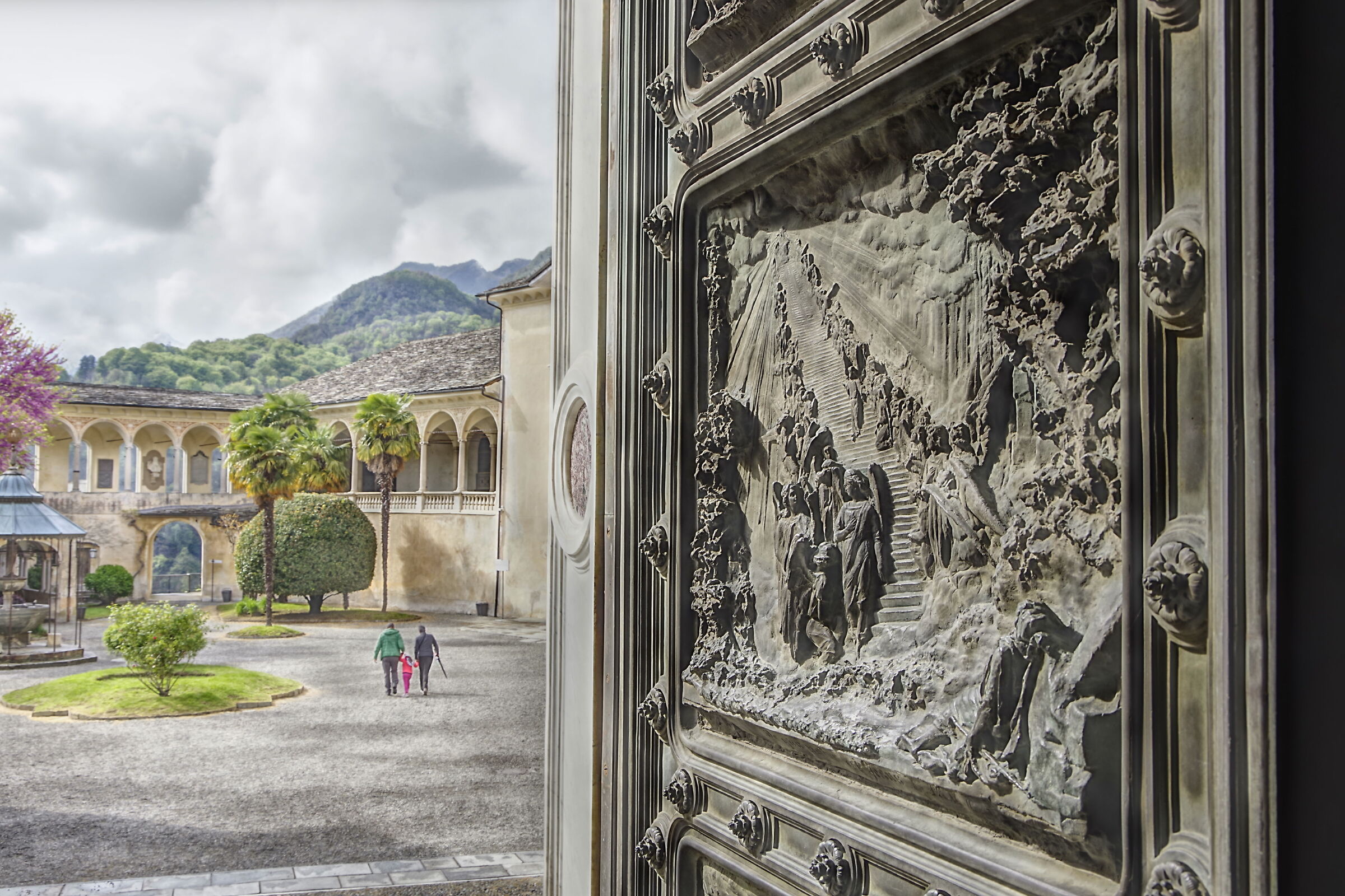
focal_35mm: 36
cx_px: 672
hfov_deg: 53.1
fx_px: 1345
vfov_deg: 36.9
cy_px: 448
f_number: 10
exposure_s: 1/25
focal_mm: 24
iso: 100
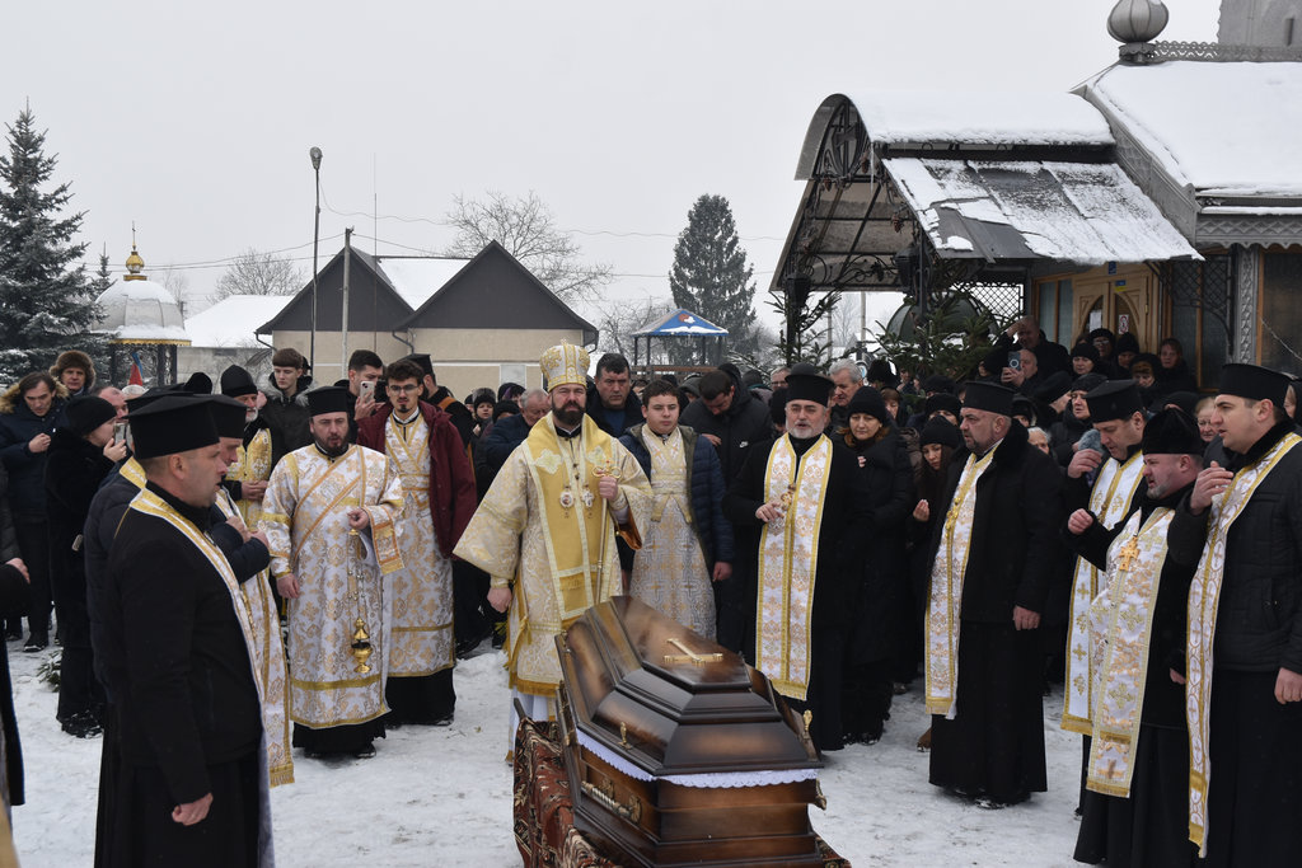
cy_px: 434
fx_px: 1465
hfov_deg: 47.9
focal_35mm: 40
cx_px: 651
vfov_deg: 33.0
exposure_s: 1/250
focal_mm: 27
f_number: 6.3
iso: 200
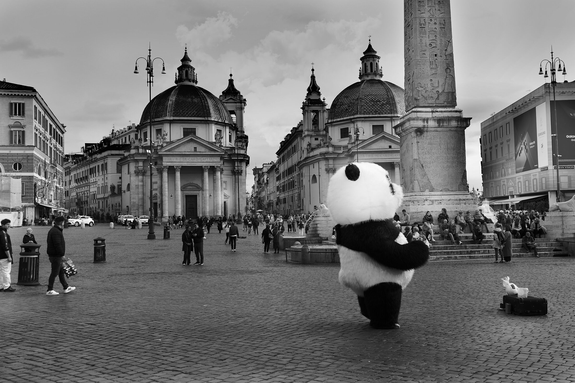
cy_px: 192
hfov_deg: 51.9
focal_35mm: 37
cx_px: 288
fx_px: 591
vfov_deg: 35.9
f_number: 6.3
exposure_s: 1/160
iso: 100
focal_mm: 37
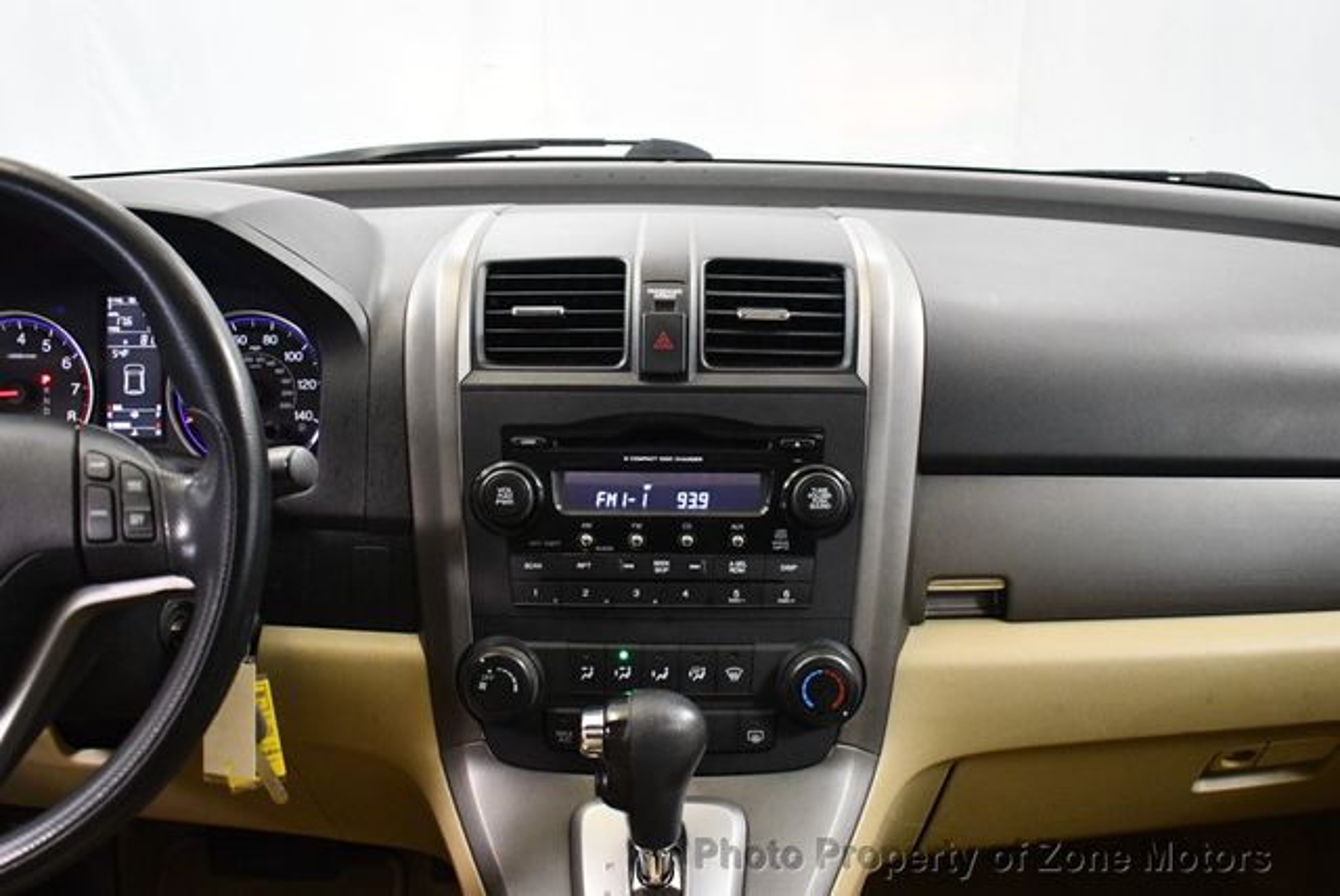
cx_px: 670
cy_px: 448
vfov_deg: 36.9
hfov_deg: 53.1
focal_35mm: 36
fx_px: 1341
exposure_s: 1/80
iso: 3200
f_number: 3.5
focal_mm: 18
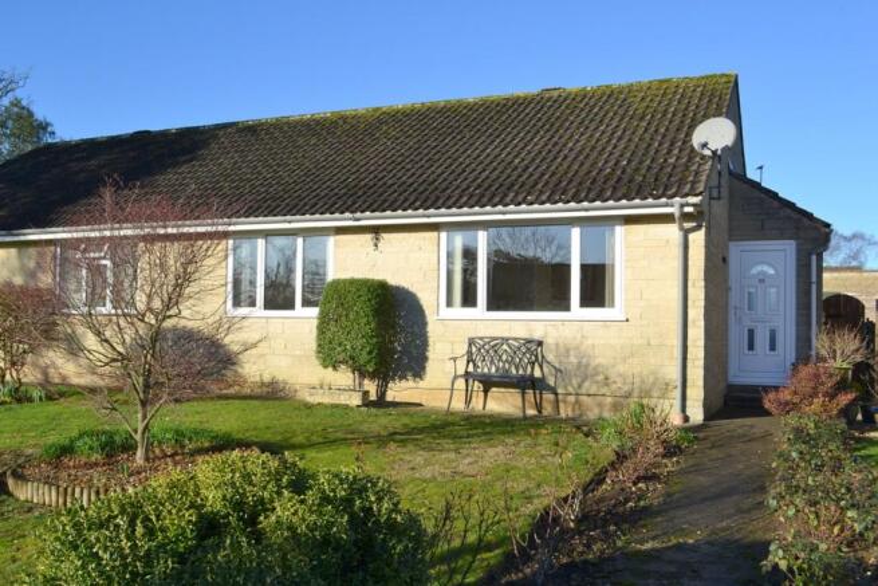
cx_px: 439
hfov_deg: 57.2
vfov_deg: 40.0
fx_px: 805
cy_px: 293
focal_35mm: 33
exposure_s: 1/160
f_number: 16
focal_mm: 22
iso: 200
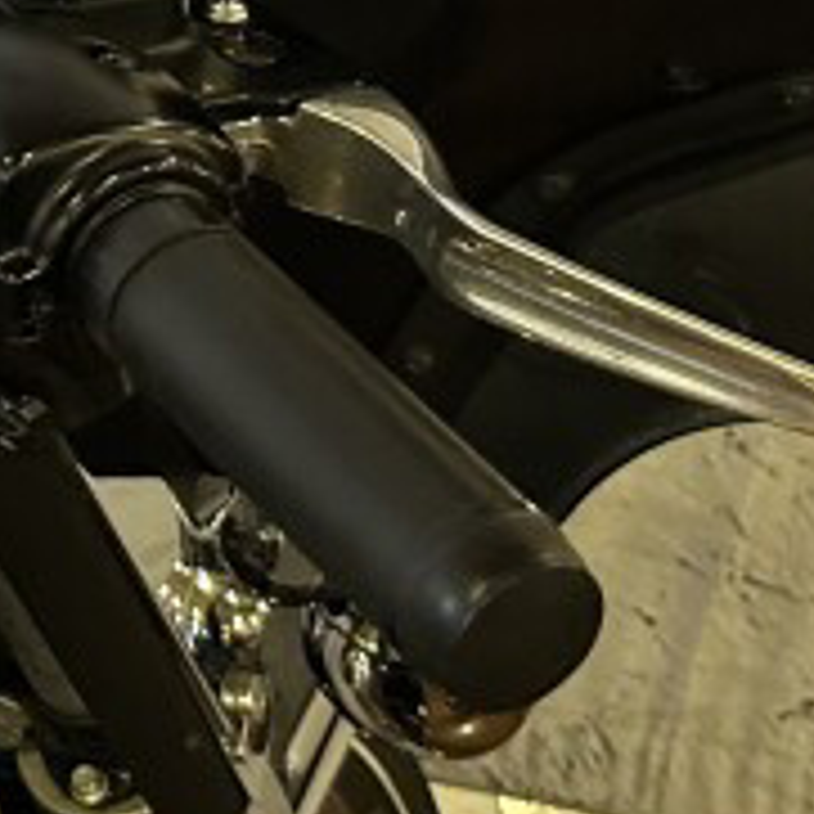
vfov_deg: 13.4
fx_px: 3326
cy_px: -292
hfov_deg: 12.6
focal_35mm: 125
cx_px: -713
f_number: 1.78
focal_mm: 6.86
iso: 320
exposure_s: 1/60
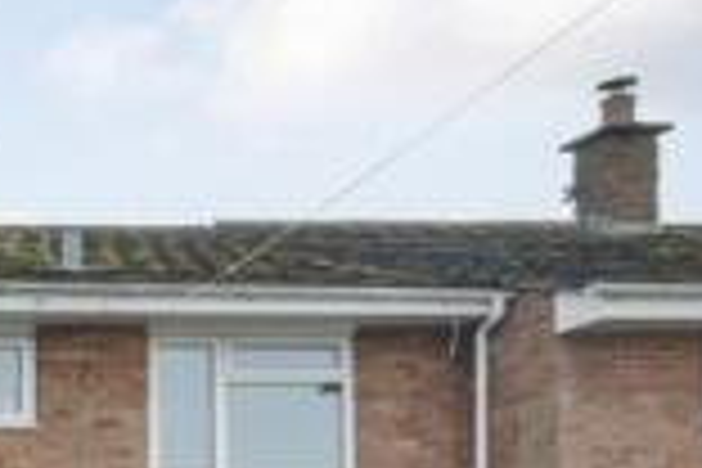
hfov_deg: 16.6
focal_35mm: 88
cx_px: -758
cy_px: 745
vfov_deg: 14.3
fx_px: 1716
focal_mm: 14
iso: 400
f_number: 8
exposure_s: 1/1250
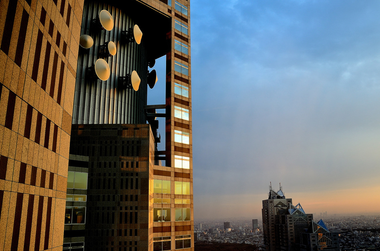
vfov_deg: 42.1
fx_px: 327
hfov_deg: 60.3
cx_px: 205
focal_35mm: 31
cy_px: 111
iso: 140
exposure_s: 1/40
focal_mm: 18
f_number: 8
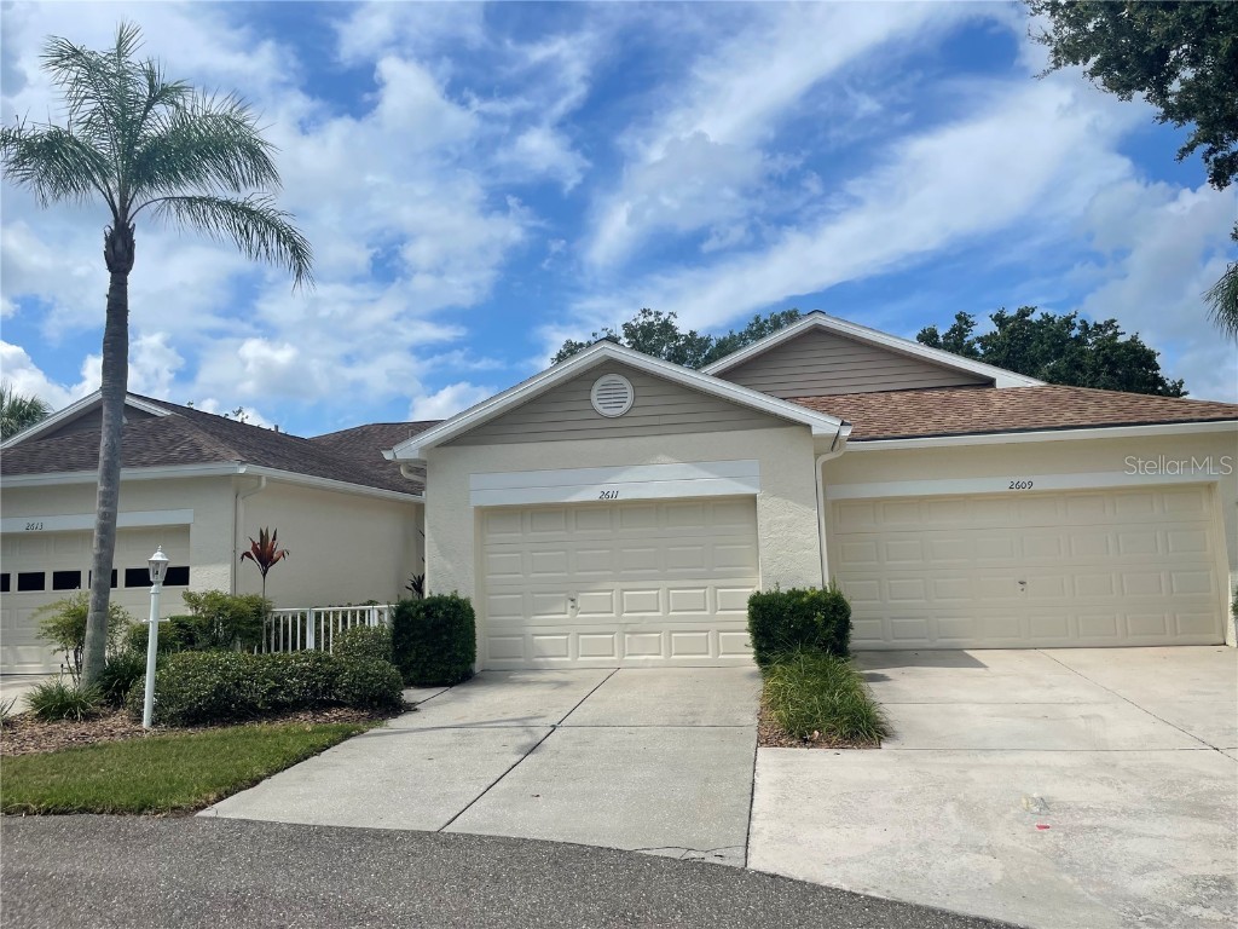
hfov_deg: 67.3
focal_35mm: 26
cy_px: 464
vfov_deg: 53.1
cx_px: 619
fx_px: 930
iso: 32
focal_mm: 4.2
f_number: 1.6
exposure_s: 1/6135
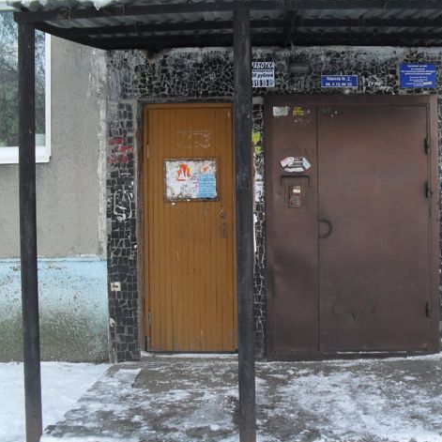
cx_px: 268
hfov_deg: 39.8
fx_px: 607
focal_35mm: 42
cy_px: 223
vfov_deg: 40.0
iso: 80
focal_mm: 6.3
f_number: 3.2
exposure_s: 1/45
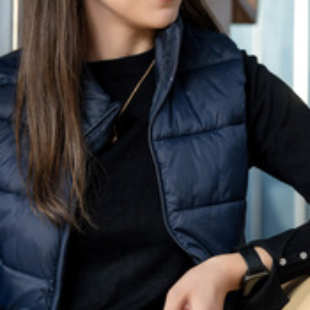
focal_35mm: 350
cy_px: 119
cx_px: 157
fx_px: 3546
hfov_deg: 5.0
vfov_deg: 5.0
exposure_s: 1/125
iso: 2500
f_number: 3.5
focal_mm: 155
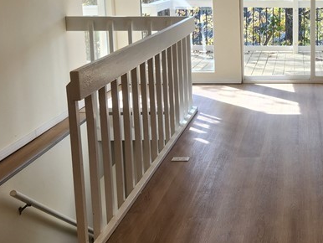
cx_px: 310
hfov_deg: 29.9
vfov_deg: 23.8
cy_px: 60
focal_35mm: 61
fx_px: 570
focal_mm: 5.4
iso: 25
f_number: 1.8
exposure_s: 1/120
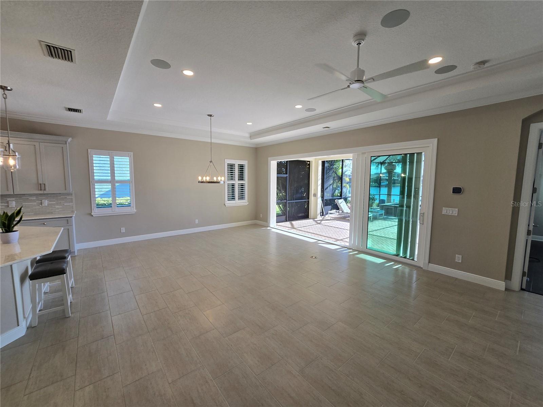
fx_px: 204
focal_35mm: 13
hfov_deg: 106.2
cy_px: 204
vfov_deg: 89.9
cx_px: 272
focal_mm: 2.2
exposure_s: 1/120
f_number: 2.2
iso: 50
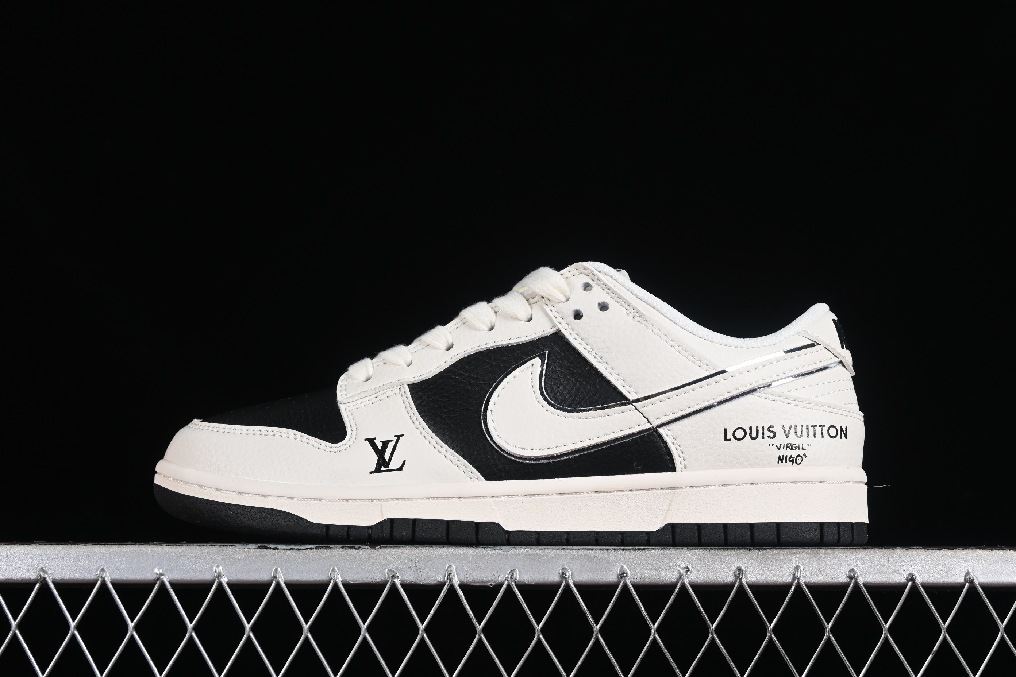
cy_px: 338
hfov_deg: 27.0
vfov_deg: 18.2
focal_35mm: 75
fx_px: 2117
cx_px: 508
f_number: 8
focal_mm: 50
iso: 160
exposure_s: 1/80
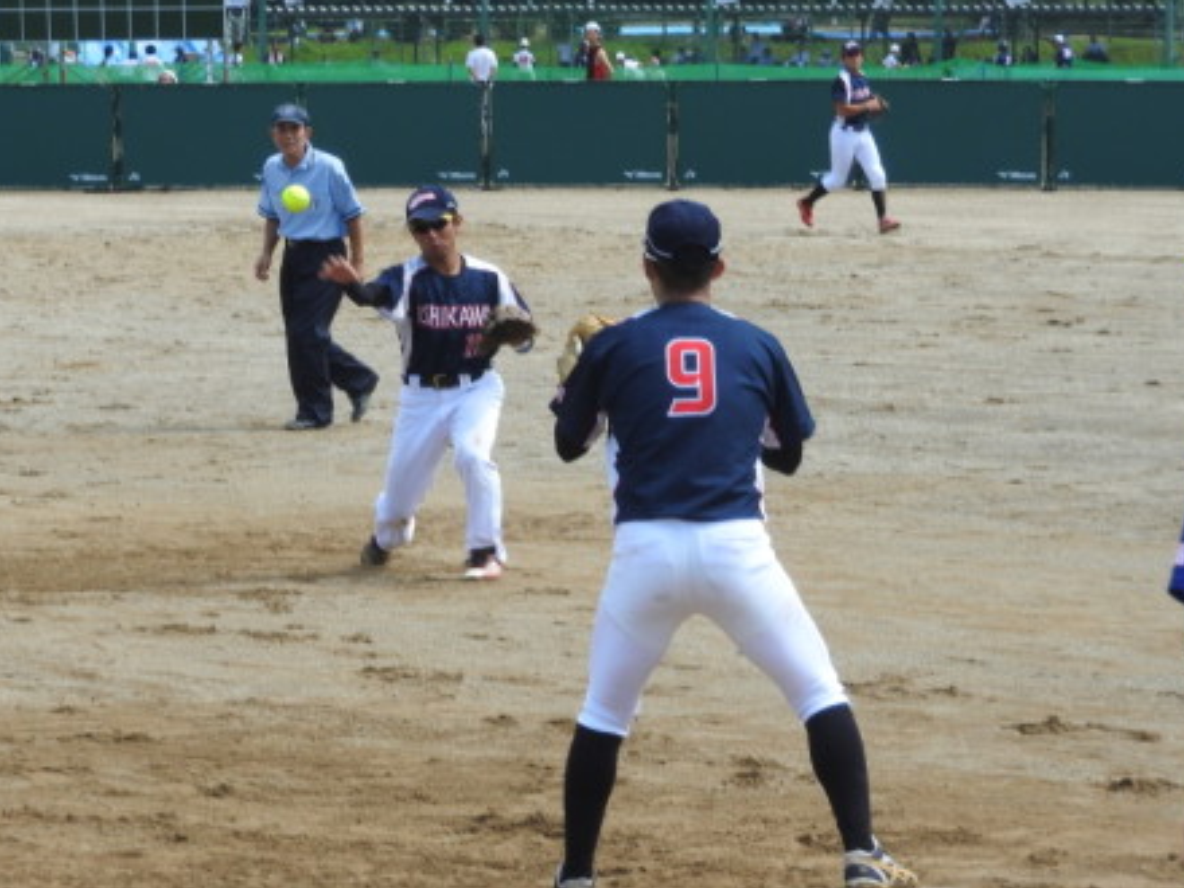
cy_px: 484
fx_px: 7935
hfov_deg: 8.5
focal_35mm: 232
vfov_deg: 6.4
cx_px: 562
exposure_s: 1/320
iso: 100
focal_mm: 30.5
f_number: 5.2
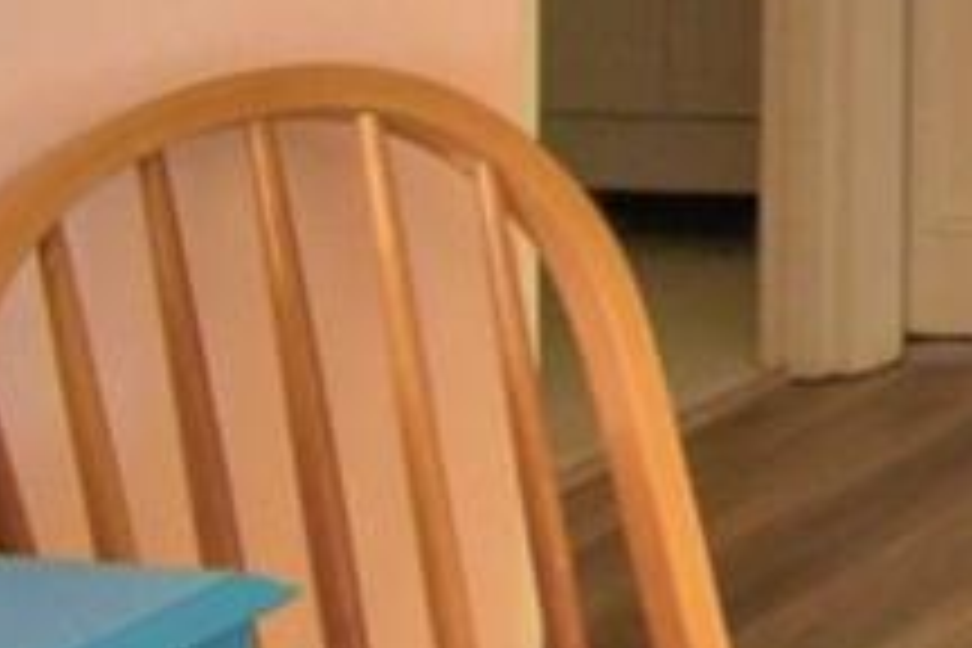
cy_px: -954
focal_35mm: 111
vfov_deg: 10.5
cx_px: 3114
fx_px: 2997
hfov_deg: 10.5
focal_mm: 10
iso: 320
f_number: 4.5
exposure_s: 1/125
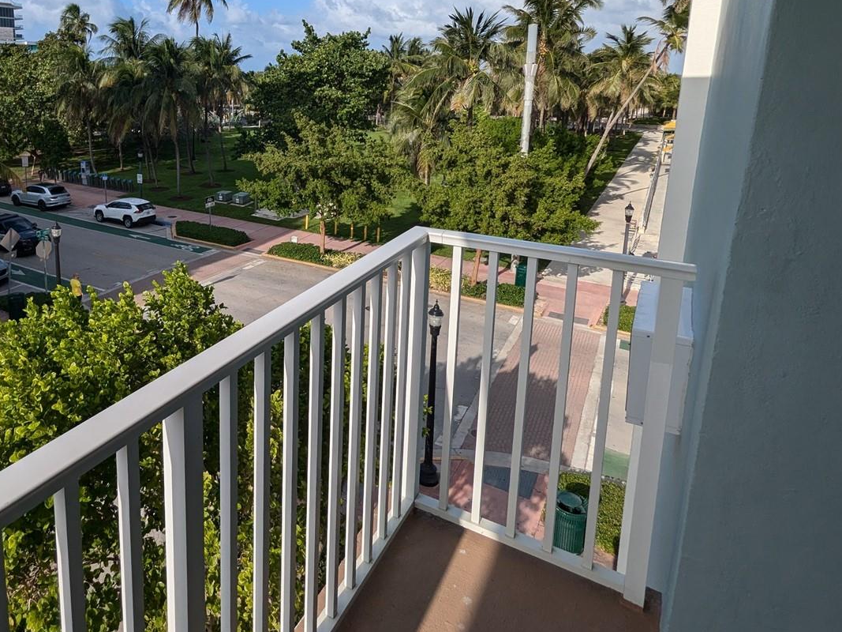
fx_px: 584
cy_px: 186
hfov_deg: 68.0
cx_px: 234
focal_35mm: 24
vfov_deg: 55.0
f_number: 2.2
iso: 47
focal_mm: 2.35
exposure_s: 1/1965
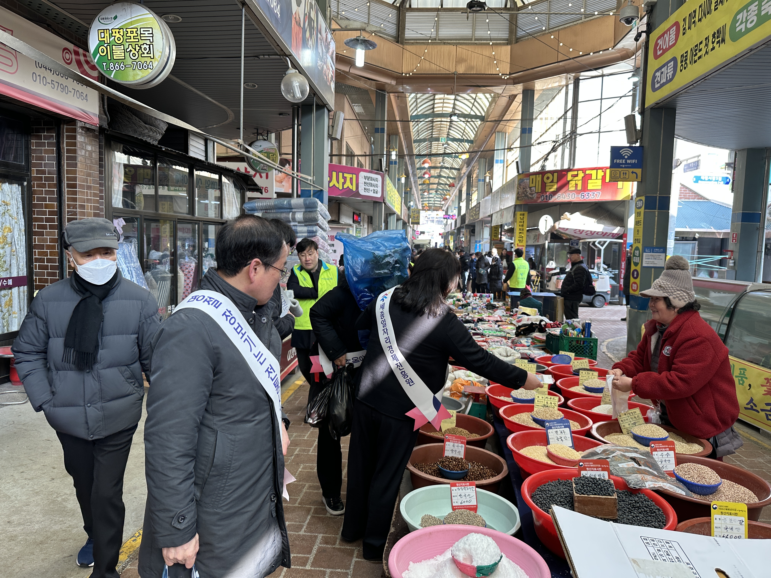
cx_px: 386
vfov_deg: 56.8
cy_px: 289
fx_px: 535
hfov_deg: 71.6
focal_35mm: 24
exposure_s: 1/120
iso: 100
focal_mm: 6.86
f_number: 1.78
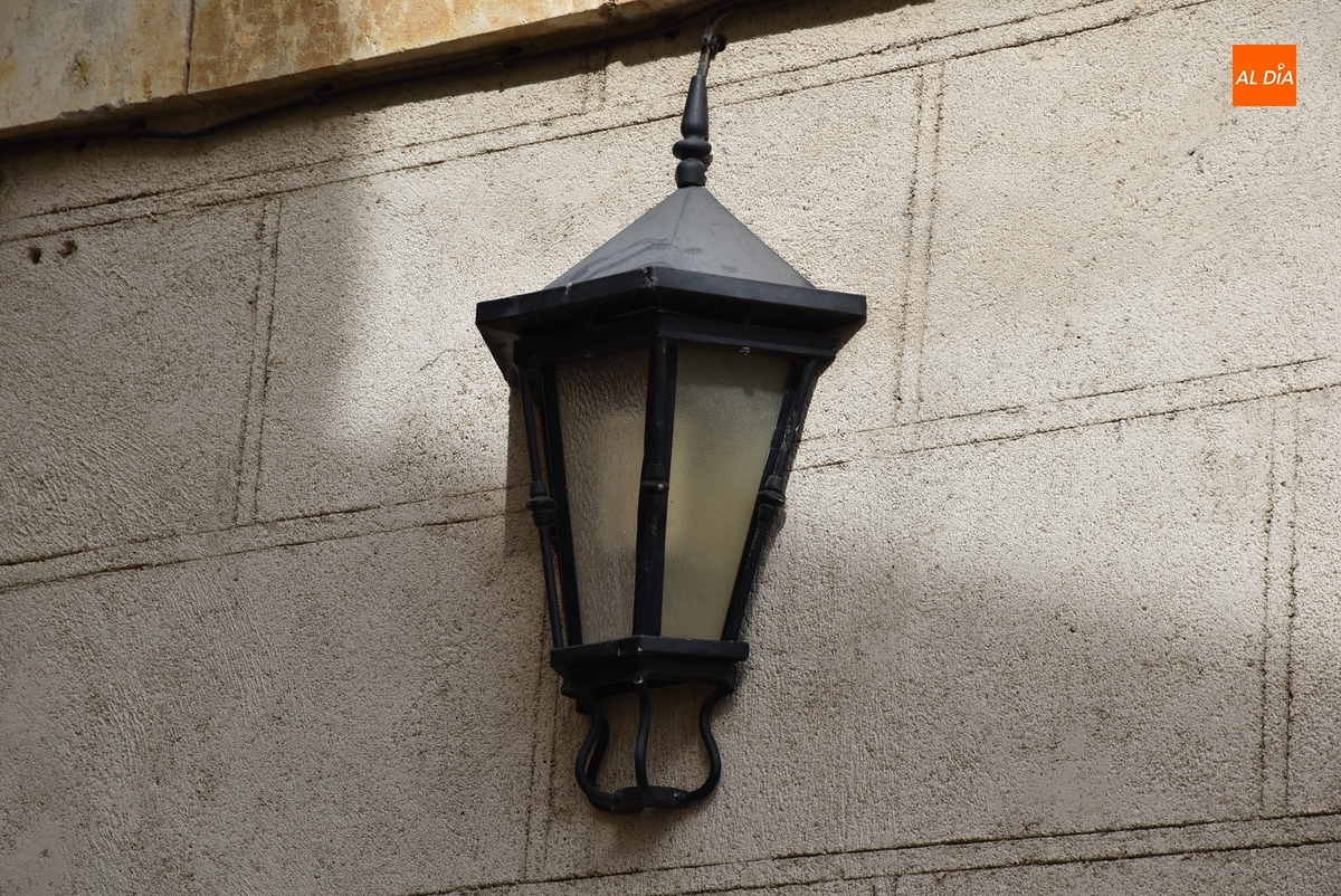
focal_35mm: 158
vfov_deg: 8.7
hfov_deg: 13.0
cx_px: 670
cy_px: 448
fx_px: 5871
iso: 200
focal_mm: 105
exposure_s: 1/320
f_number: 9
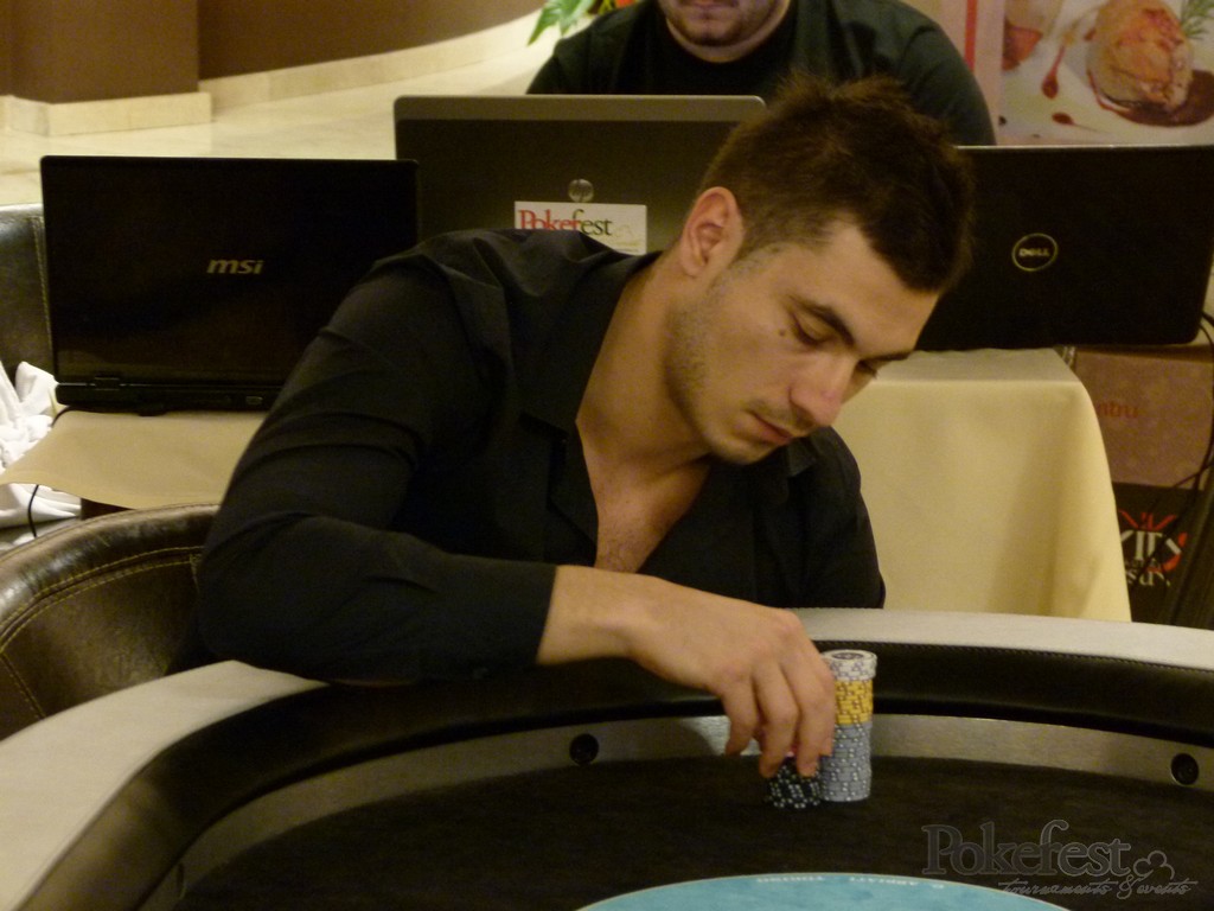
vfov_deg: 10.9
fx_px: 4770
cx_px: 607
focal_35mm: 136
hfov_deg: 14.5
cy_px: 456
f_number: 3.6
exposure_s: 1/6
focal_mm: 24.5
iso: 400
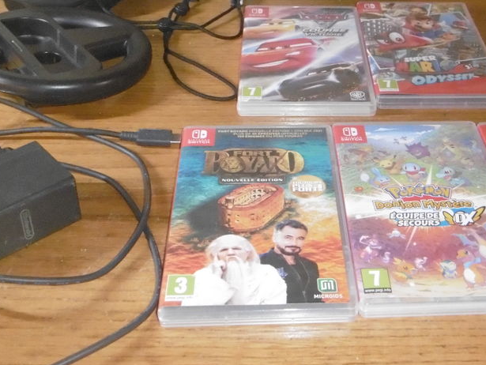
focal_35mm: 52
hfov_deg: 36.5
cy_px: 88
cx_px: 320
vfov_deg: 27.6
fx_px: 730
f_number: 3.5
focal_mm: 5.8
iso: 800
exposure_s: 1/10
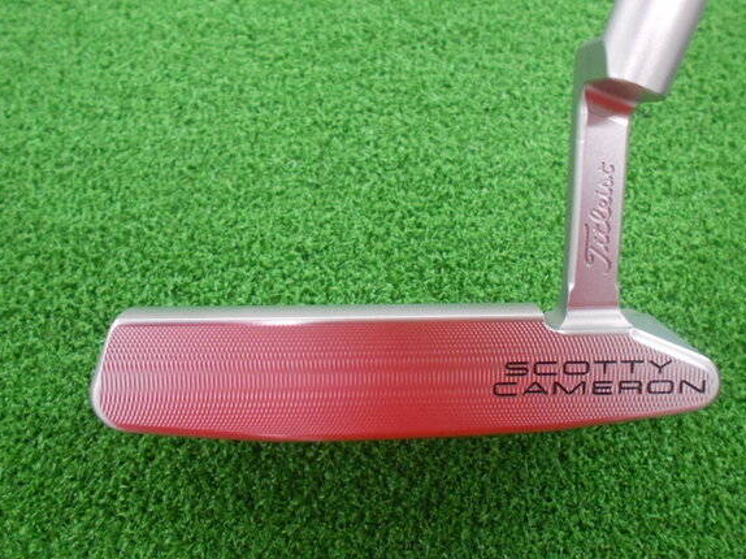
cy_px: 260
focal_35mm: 29
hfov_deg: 61.6
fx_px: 625
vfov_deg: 48.2
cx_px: 407
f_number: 3.2
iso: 800
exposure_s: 1/60
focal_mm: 4.6
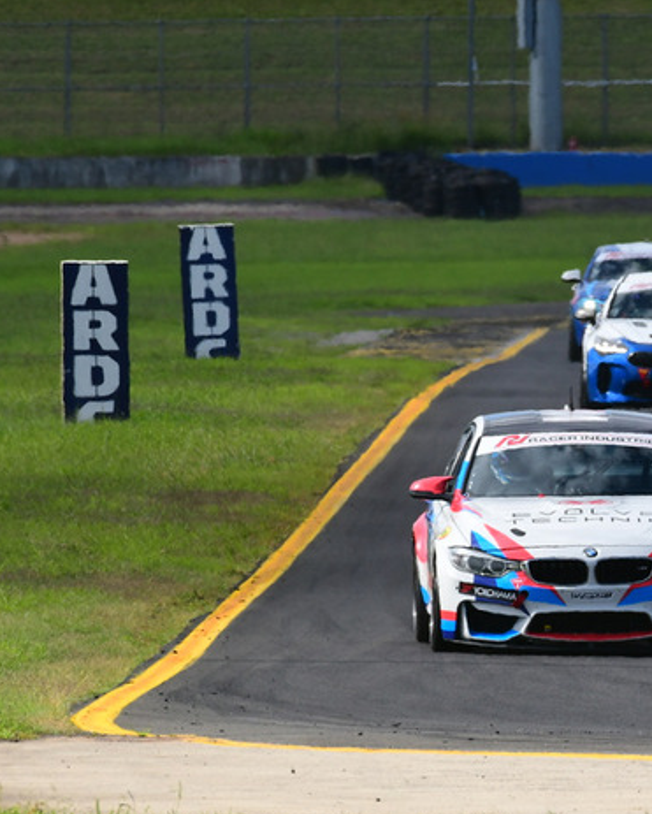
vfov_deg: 1.9
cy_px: 436
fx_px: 24025
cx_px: 640
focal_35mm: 997
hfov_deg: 1.6
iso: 500
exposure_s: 1/640
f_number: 11
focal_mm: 410
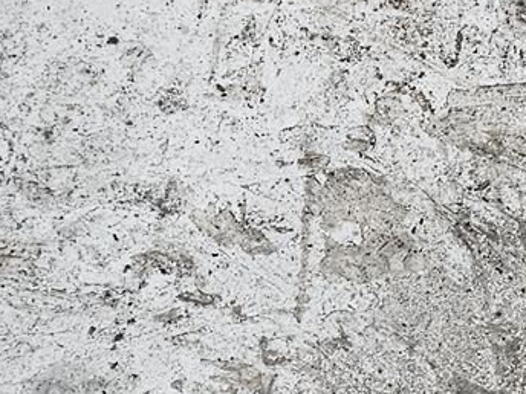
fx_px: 2082
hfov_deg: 14.2
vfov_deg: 10.4
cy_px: 640
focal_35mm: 137
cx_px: 482
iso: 200
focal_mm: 5.4
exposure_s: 1/100
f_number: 1.8
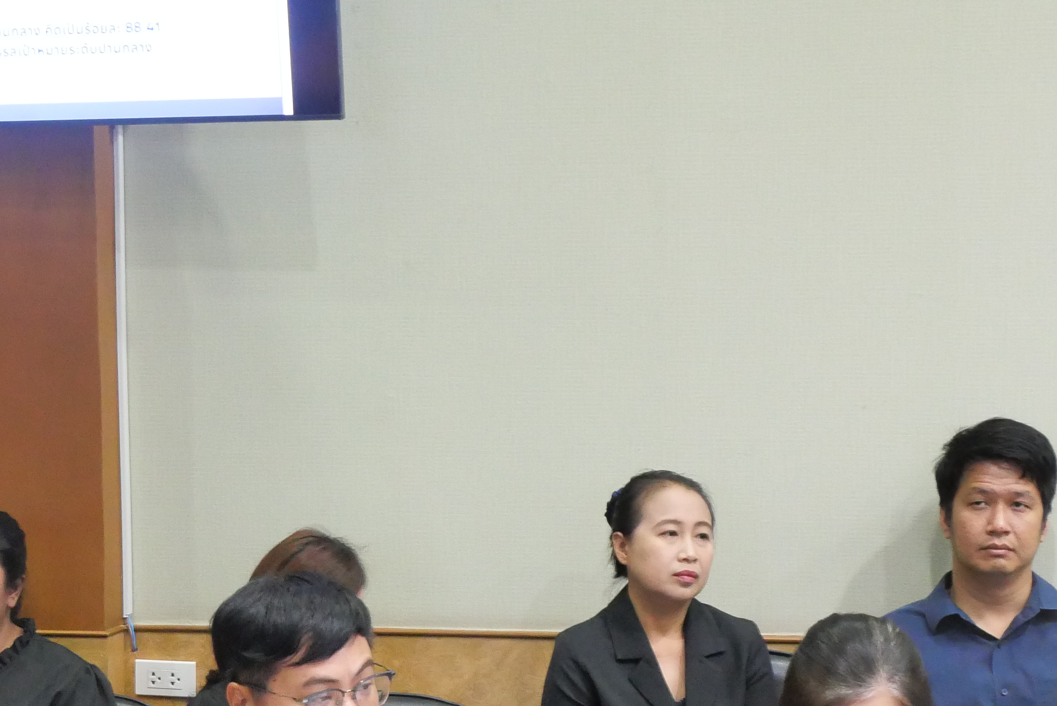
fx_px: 2467
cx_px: 251
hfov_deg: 23.9
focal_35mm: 84
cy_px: 592
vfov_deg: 16.1
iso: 3200
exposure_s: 1/20
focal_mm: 20
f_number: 6.3
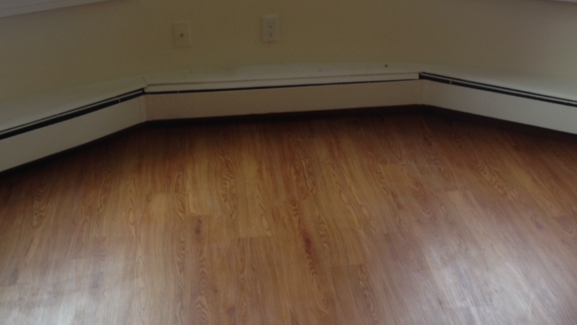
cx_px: 333
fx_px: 811
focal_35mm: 53
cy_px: 137
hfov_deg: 39.1
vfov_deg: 22.6
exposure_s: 1/24
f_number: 2.4
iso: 50
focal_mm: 4.12
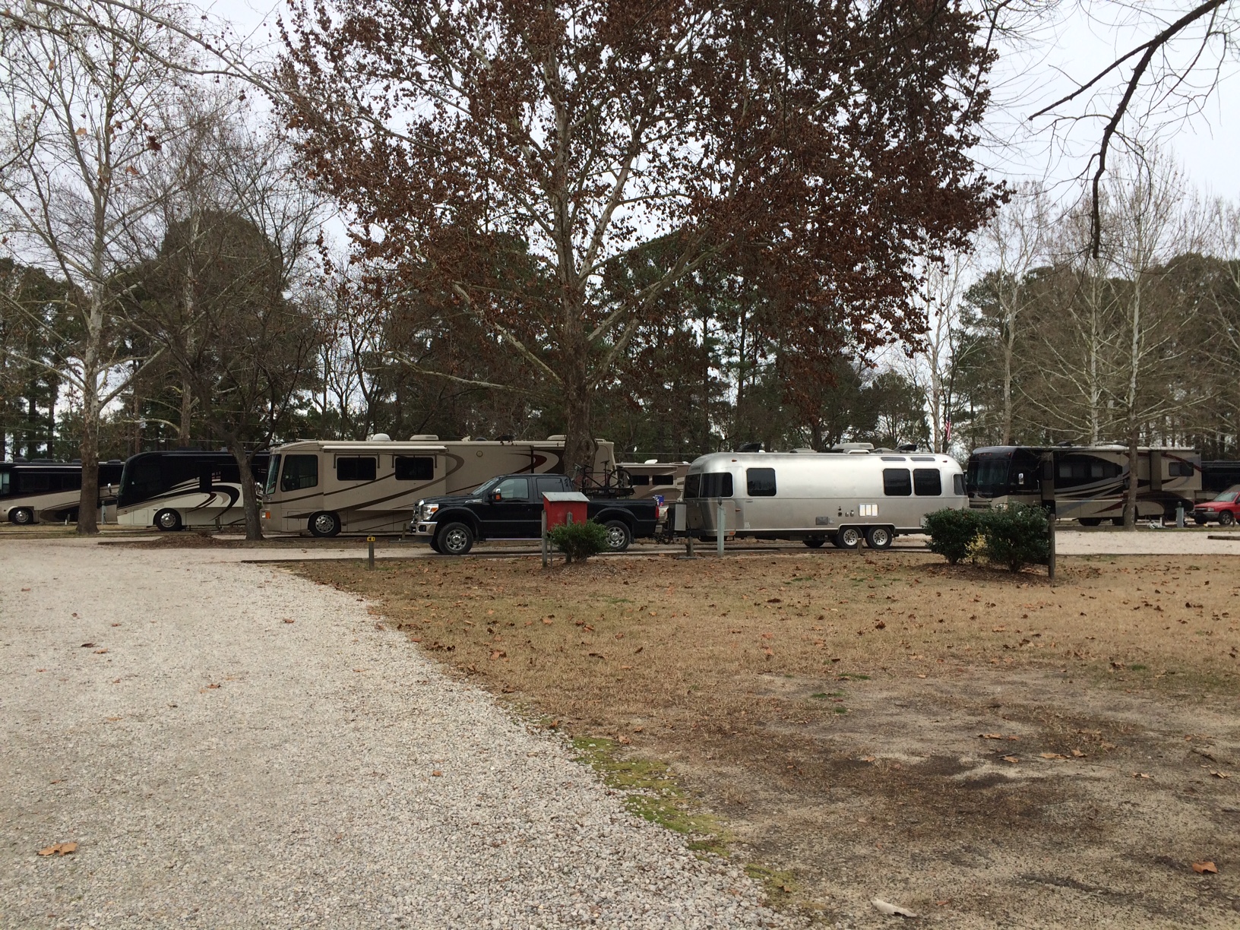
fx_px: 1039
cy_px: 465
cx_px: 620
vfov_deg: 48.2
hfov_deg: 61.7
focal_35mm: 29
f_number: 2.2
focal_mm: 4.15
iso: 32
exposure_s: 1/456
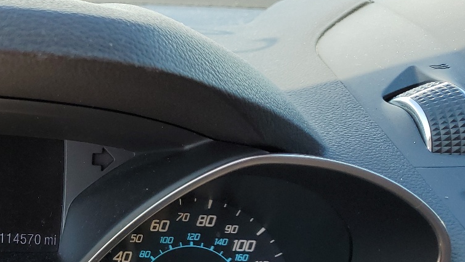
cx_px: -9
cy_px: 243
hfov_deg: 31.9
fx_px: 740
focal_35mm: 60
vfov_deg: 19.6
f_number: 1.5
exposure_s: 1/323
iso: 50
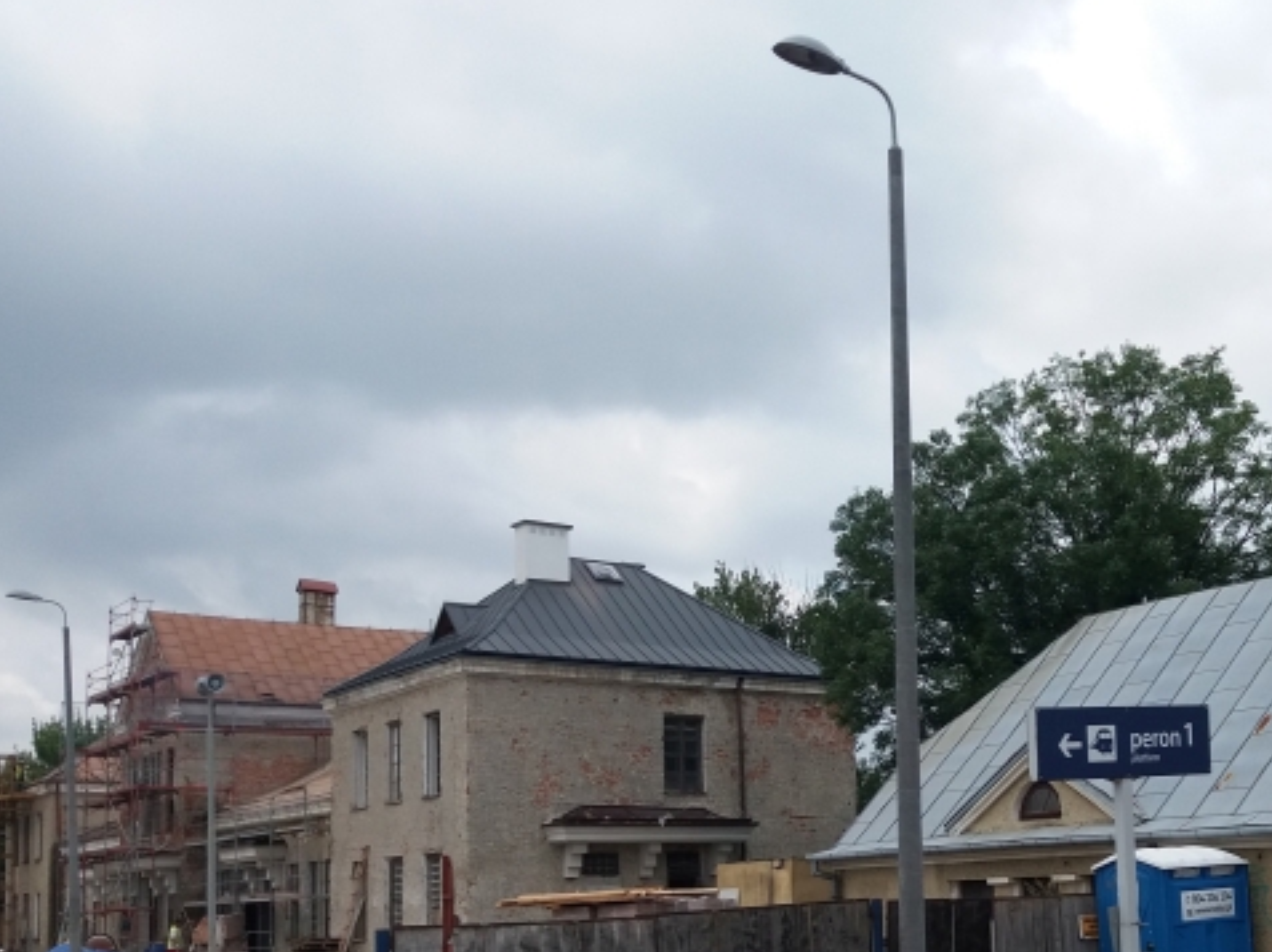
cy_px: 763
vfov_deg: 30.1
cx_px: 869
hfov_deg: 39.9
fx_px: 1726
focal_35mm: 47
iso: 64
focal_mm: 3.7
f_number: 1.9
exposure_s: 1/1588
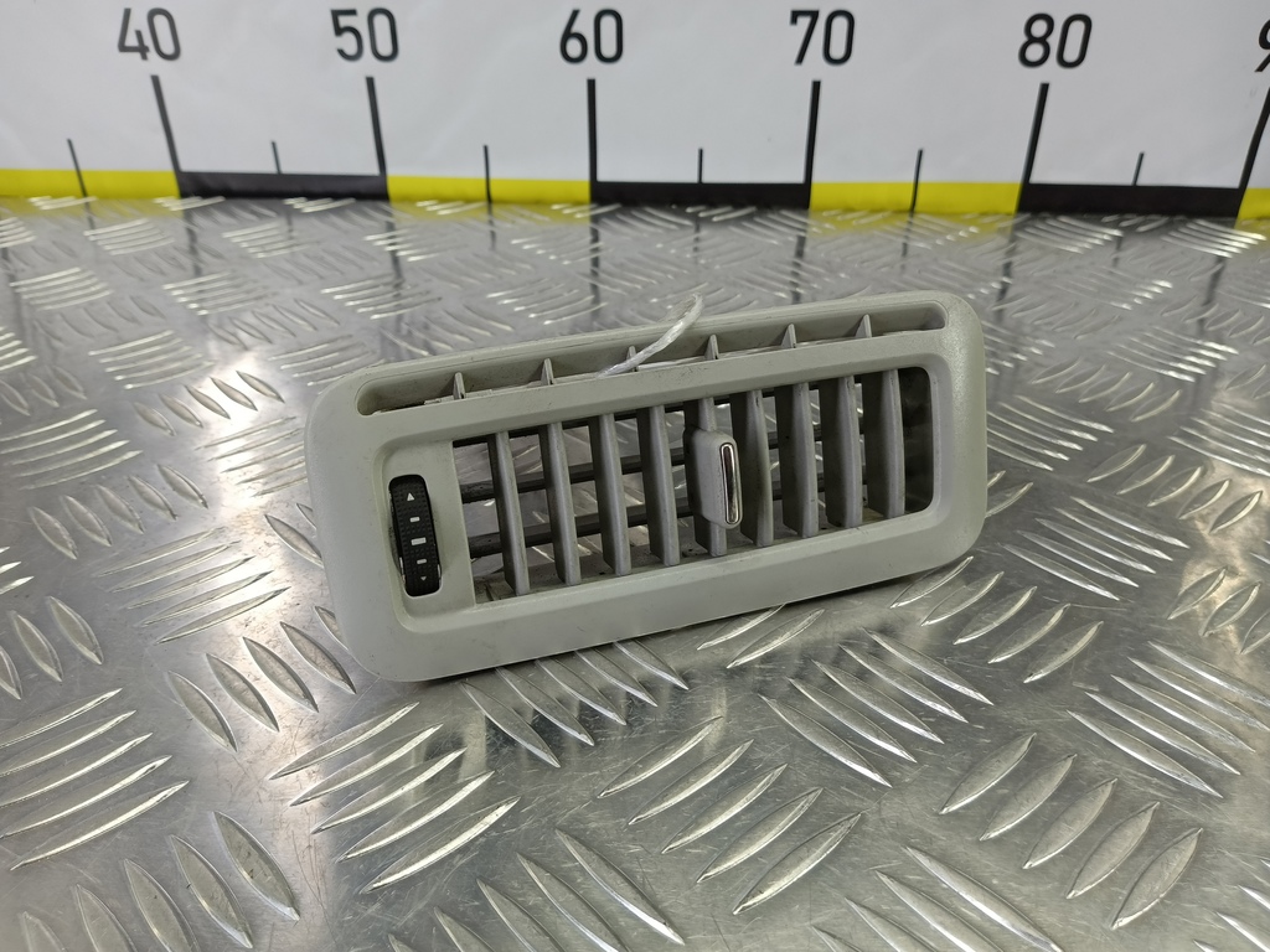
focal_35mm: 23
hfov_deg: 73.9
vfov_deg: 58.9
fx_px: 844
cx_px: 635
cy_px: 476
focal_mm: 4.11
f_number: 1.6
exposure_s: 1/50
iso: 107
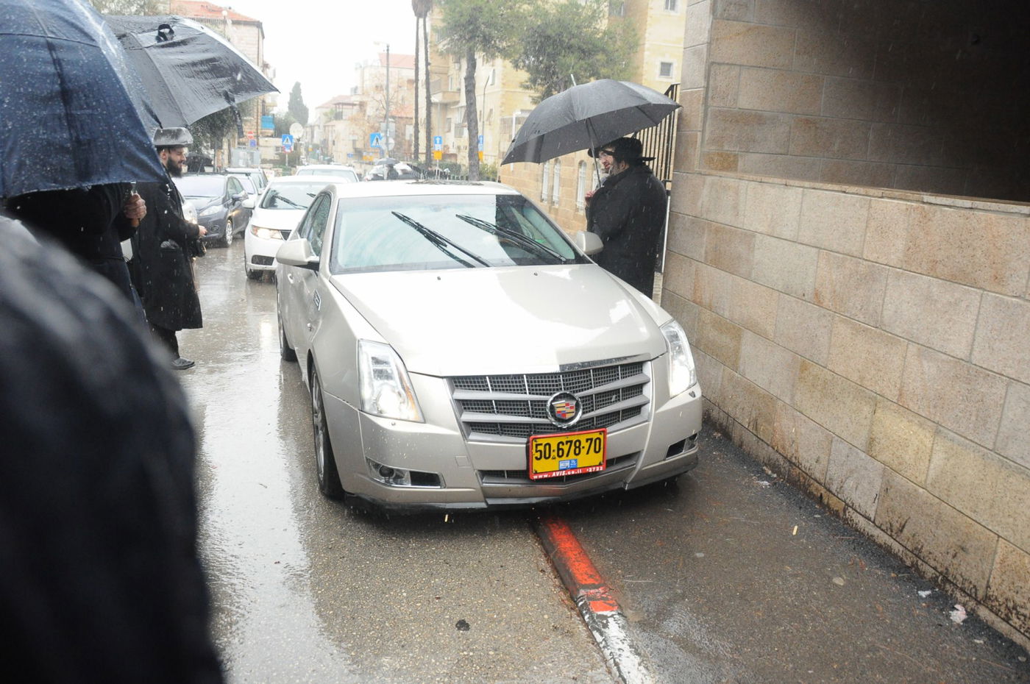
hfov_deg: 67.4
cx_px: 515
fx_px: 772
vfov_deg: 47.8
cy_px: 342
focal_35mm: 27
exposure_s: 1/320
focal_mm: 18
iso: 1600
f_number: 5
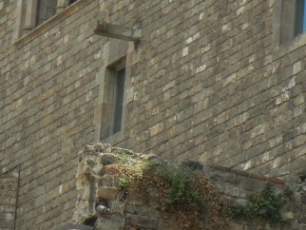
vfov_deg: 4.6
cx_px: 168
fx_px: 2866
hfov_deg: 6.1
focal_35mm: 324
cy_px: 19
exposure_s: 1/420
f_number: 4.5
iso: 160
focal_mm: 18.3
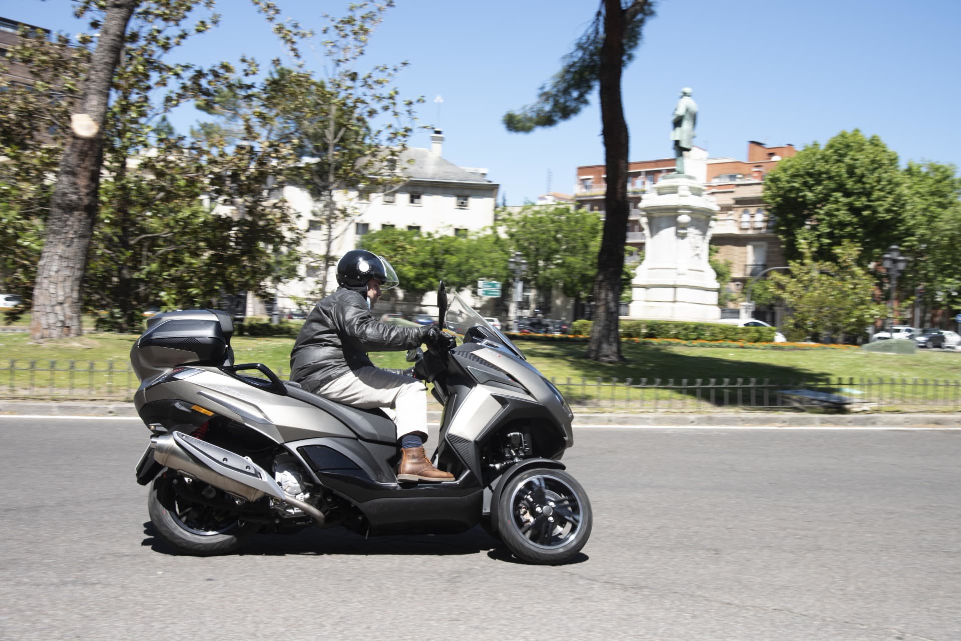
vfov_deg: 30.5
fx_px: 1175
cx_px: 480
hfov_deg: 44.5
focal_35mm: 44
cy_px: 320
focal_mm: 44
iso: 500
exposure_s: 1/500
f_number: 7.1
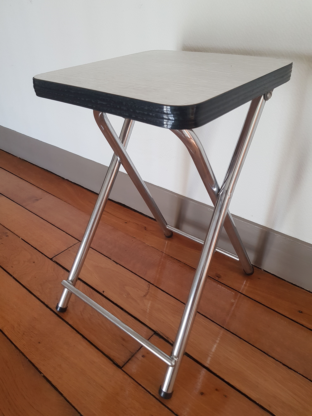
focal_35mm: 26
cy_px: 208
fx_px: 312
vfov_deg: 67.3
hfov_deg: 53.1
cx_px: 156
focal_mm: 4.2
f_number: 1.7
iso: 160
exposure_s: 1/50
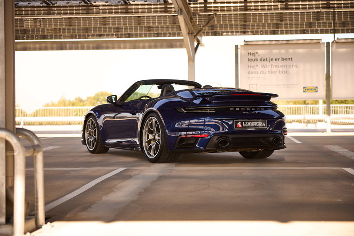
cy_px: 118
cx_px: 177
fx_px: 649
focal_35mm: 66
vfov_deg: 20.6
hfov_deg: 30.5
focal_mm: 66
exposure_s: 1/400
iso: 160
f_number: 2.8
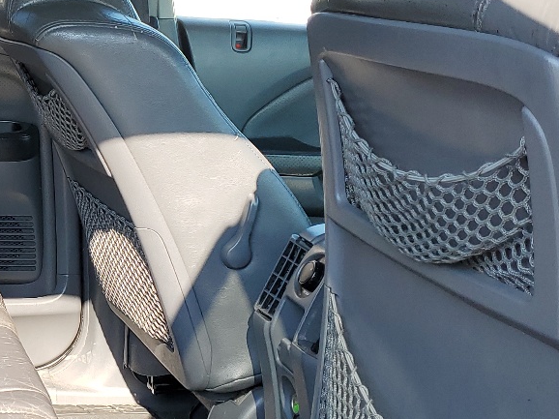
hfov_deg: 25.1
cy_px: 191
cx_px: -58
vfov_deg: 20.4
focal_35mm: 72
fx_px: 1162
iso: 50
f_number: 1.5
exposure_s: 1/417
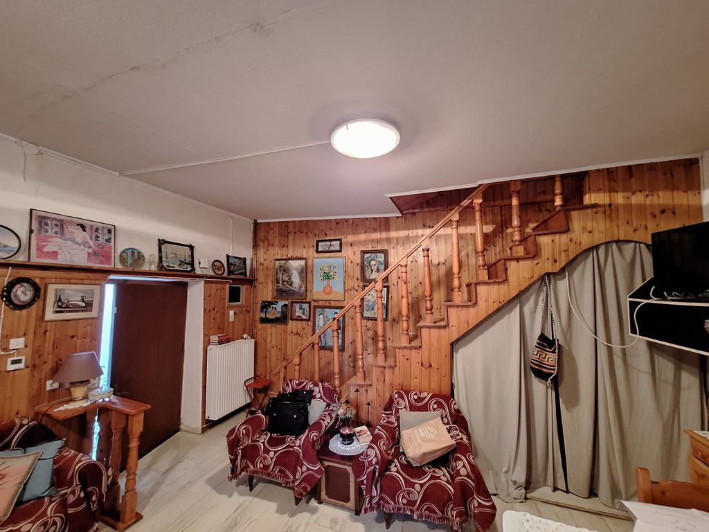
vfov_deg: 89.9
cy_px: 266
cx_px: 354
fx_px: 266
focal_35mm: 13
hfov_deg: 106.2
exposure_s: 1/20
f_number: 2.2
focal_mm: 1.74
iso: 400
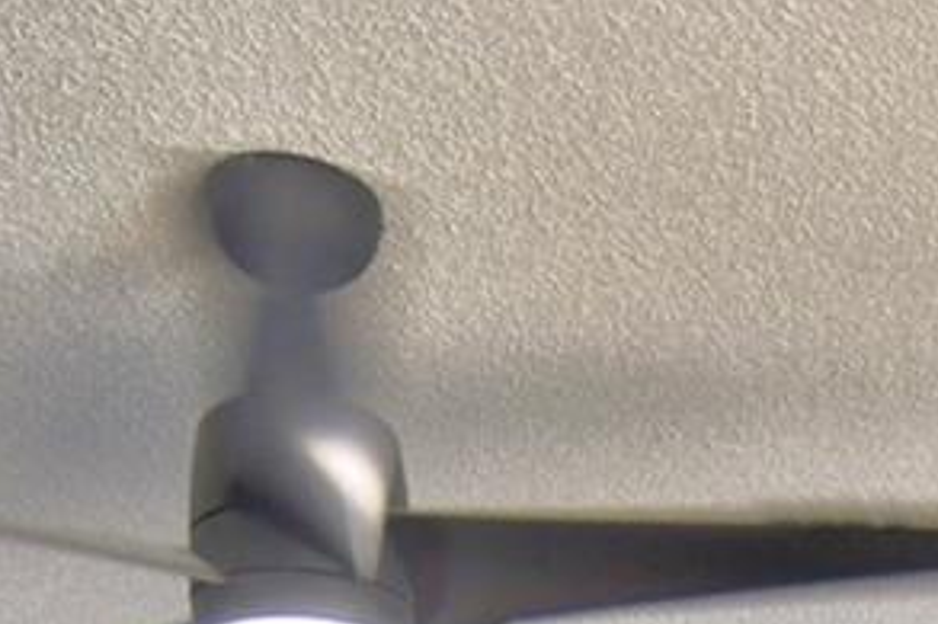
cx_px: 813
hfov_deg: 24.2
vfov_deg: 13.4
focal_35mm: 82
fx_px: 2135
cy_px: 1386
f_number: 4.5
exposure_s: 1/30
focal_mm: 10
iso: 450
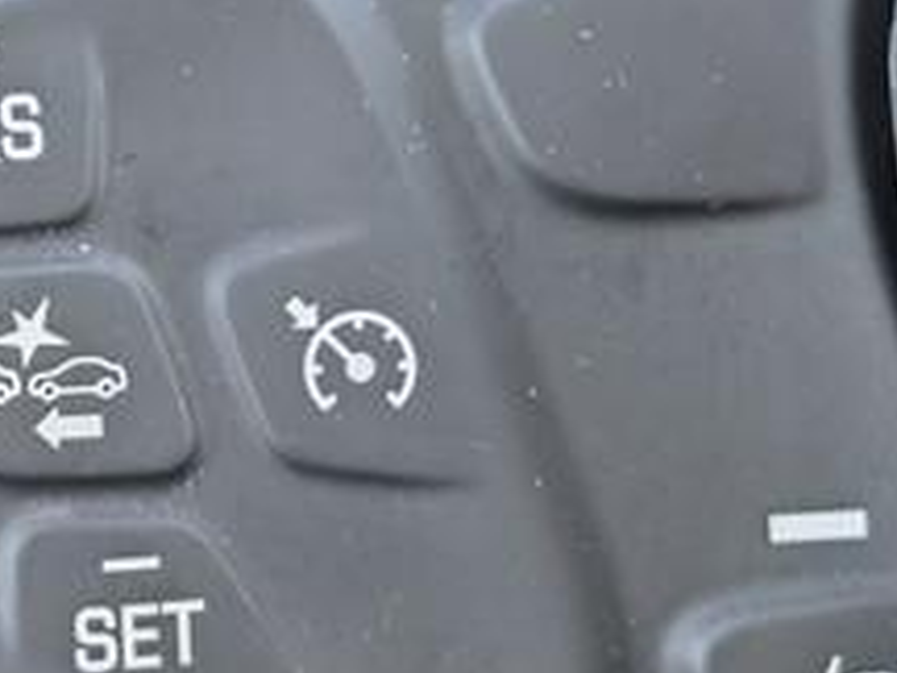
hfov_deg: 13.6
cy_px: 320
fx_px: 3757
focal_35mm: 145
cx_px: 303
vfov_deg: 10.2
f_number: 1.68
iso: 454
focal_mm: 6.9
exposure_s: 1/417
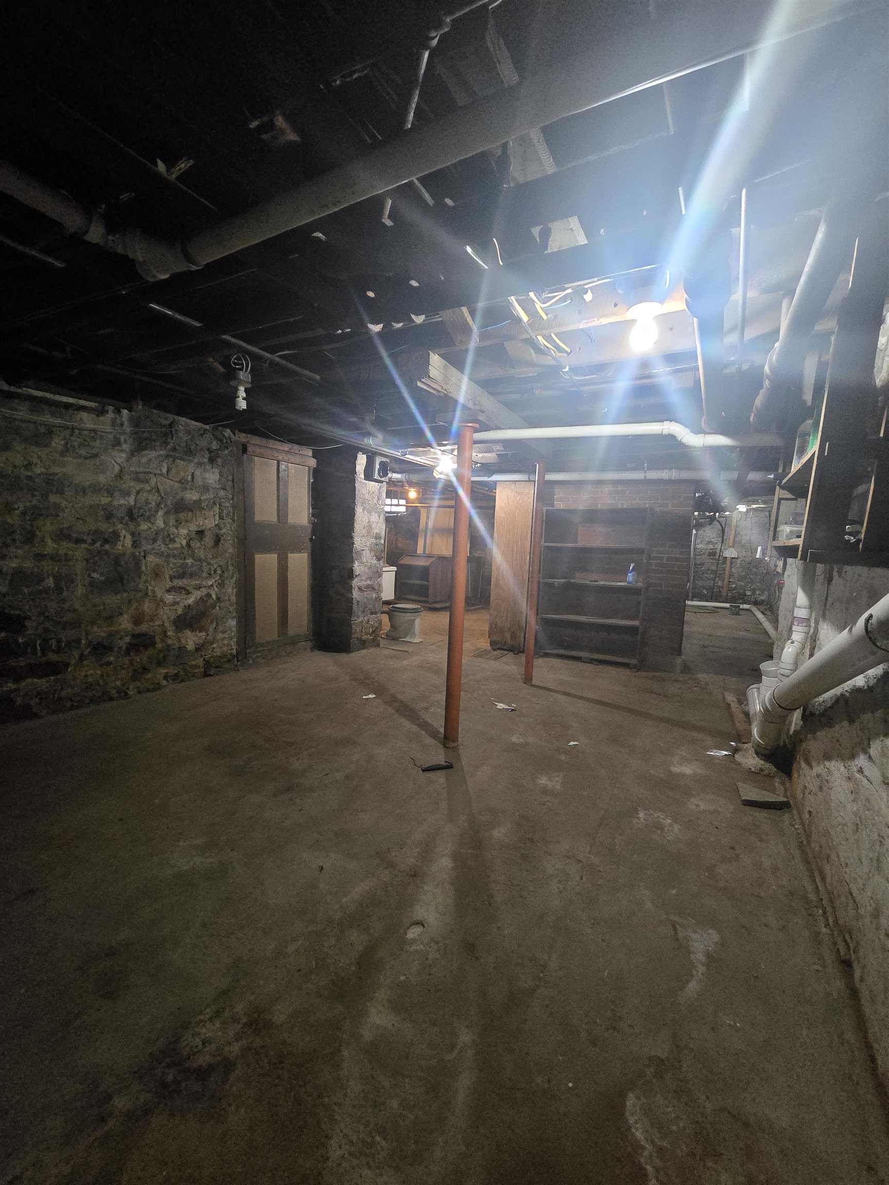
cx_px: 444
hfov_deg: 89.9
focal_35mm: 13
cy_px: 592
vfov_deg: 106.2
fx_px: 445
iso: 1600
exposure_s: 1/60
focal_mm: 2.2
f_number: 2.2
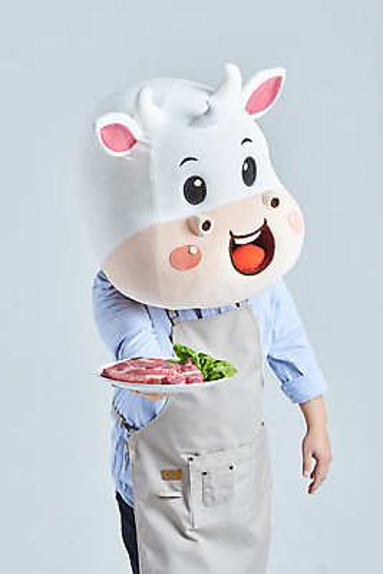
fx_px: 1945
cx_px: 192
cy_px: 287
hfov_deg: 11.2
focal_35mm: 122
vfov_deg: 16.8
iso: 100
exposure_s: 1/125
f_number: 14
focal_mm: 122
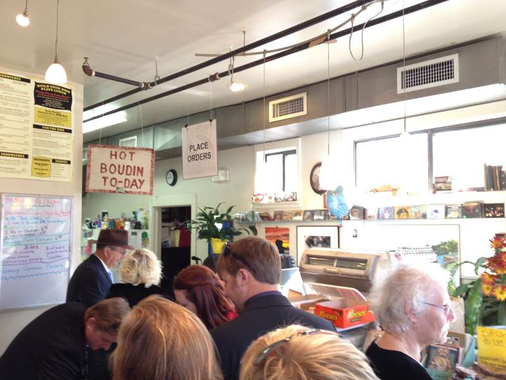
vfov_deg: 40.7
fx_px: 512
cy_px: 190
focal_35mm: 35
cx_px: 253
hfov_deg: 52.6
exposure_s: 1/20
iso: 80
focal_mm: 4.28
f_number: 2.4
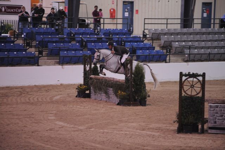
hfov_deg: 10.3
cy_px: 75
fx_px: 1249
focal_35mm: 200
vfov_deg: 6.9
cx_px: 112
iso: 5000
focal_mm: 200
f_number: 2.8
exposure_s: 1/400
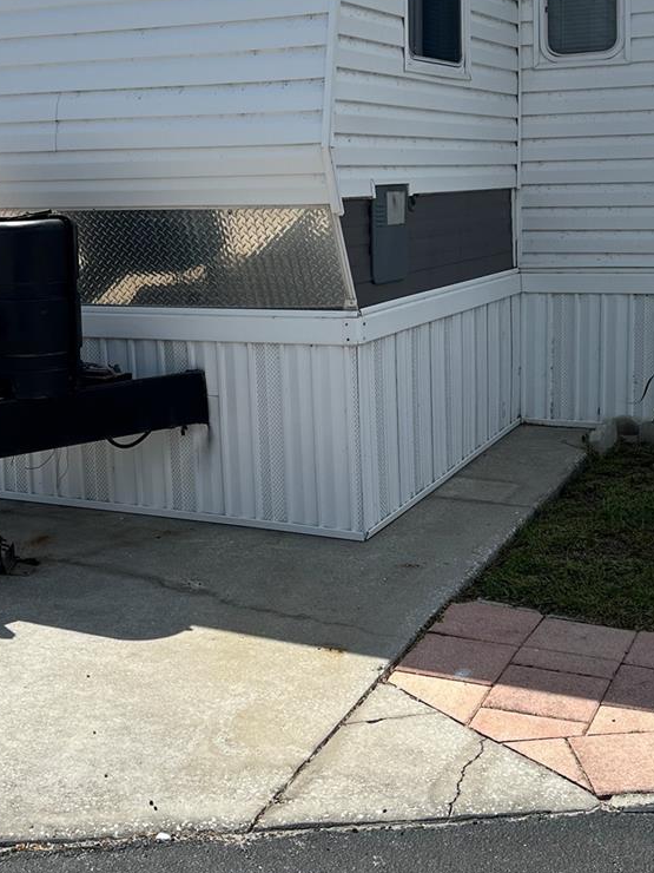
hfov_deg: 27.0
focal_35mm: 54
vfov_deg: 35.2
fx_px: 1360
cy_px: 284
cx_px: 265
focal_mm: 5.7
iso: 50
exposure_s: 1/6579
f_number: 1.5
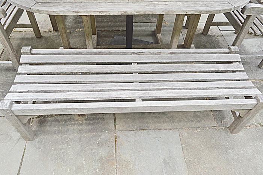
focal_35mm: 27
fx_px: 197
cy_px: 88
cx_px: 132
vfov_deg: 47.8
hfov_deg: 67.4
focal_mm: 18
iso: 360
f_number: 5.6
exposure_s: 1/125
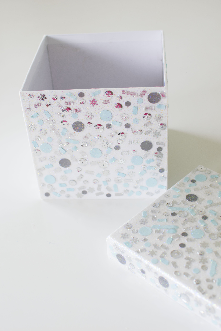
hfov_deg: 25.8
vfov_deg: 37.9
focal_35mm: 52
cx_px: 110
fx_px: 483
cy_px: 166
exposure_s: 1/50
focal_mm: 35
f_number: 4
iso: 200
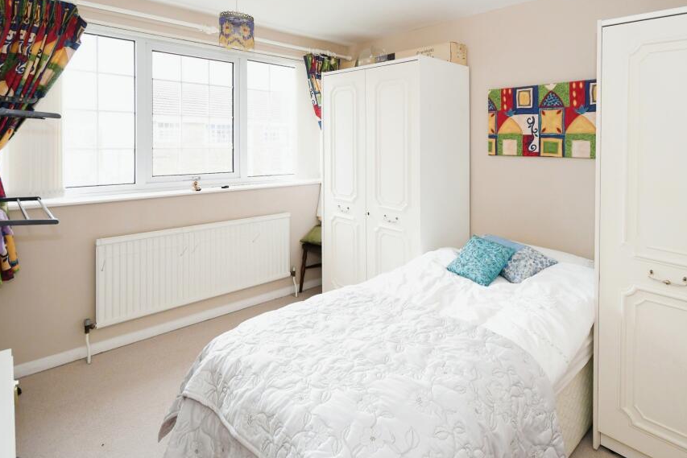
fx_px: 344
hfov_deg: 89.8
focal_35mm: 18
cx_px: 370
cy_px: 211
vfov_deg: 67.3
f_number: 7.1
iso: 800
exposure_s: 1/100
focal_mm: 10
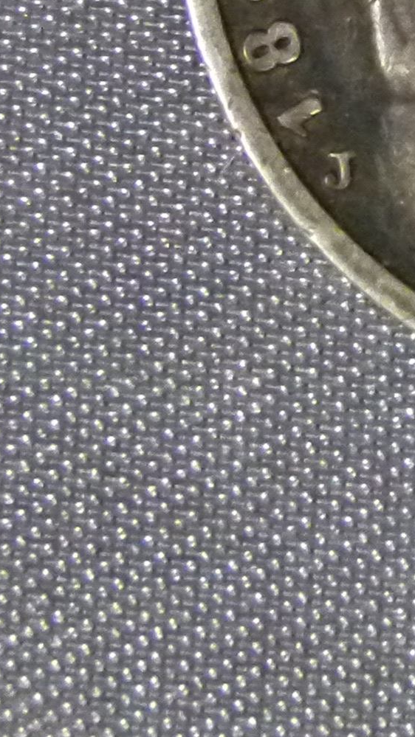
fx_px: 6357
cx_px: 866
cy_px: -226
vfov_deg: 6.6
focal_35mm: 325
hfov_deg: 3.7
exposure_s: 1/100
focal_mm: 12.3
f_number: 3.3
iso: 800
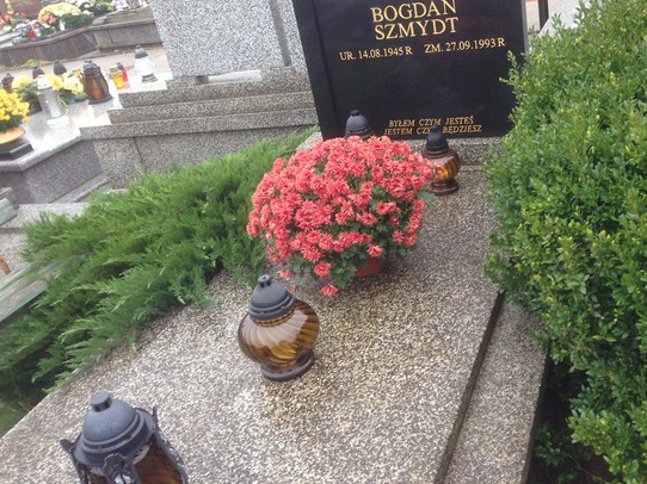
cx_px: 370
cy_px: 199
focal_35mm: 39
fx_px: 729
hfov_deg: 47.7
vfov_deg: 36.7
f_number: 2.4
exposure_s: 1/60
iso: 64
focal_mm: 4.12
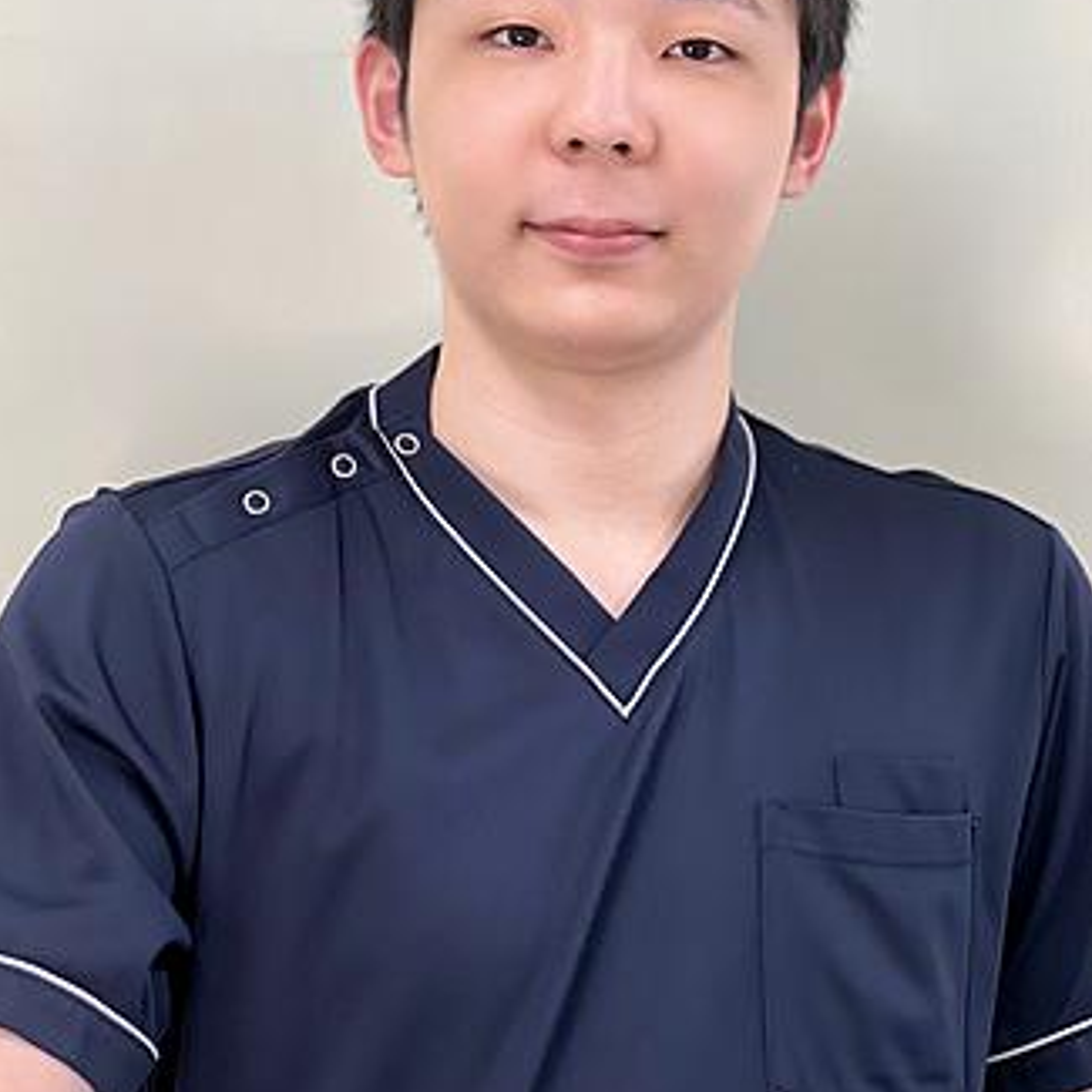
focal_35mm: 92
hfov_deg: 18.9
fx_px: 3284
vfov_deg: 18.8
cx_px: 541
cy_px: 366
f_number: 2.8
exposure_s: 1/114
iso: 250
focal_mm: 9
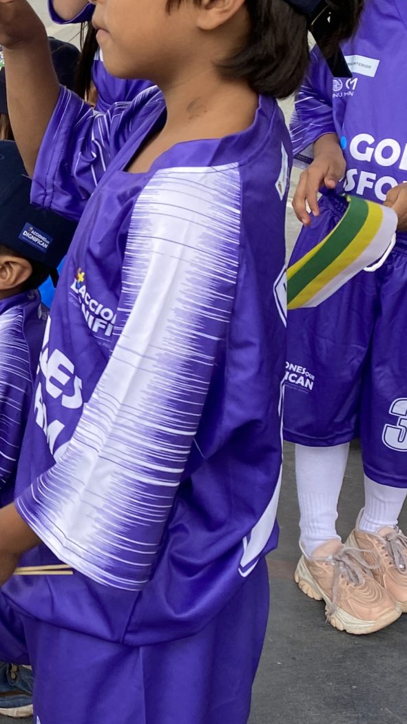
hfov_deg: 16.3
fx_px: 1324
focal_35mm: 69
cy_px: 271
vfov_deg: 30.4
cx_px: -160
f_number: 1.8
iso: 32
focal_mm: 4.25
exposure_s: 1/121
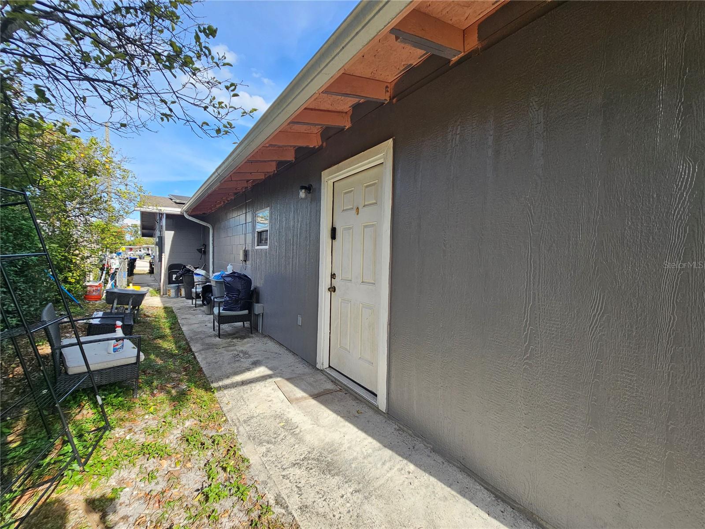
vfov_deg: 89.9
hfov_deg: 106.2
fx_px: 265
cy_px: 264
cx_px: 352
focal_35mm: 13
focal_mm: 2.2
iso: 64
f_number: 2.2
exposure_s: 1/803
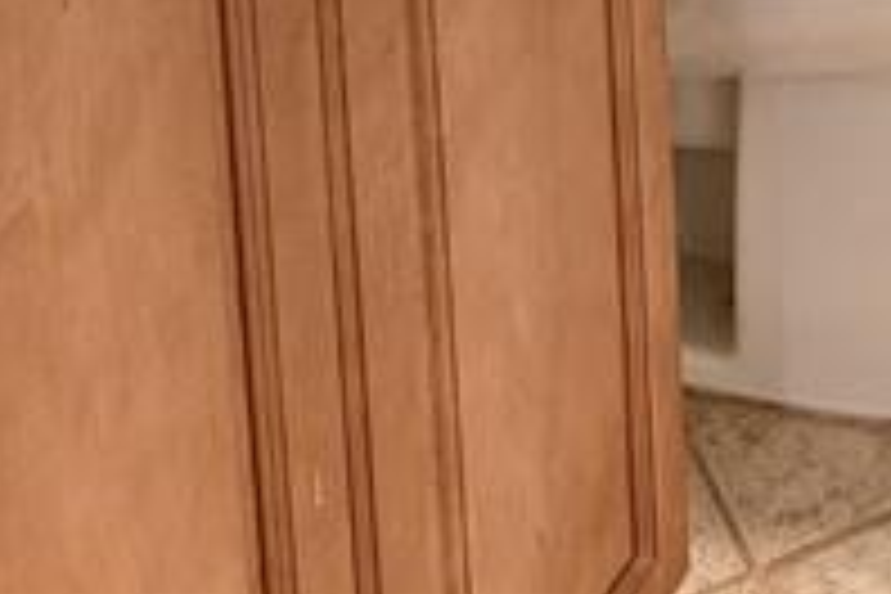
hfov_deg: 19.8
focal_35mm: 93
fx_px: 2302
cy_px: -932
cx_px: 1215
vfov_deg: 11.5
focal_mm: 12
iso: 640
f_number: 10
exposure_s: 1/160
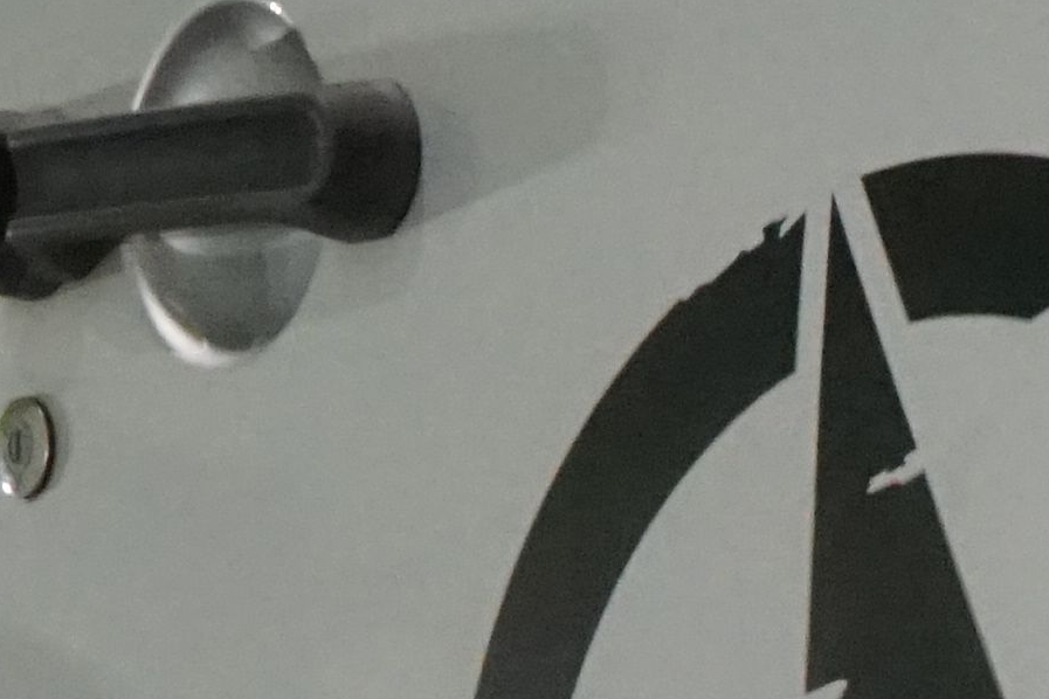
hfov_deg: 8.7
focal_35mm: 234
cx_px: 1238
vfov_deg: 5.7
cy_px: 1539
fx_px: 6818
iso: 6400
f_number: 25
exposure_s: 1/25
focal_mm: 35
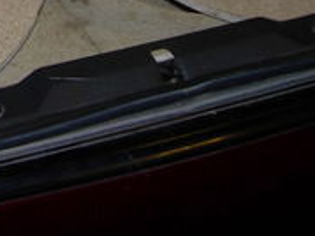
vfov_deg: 10.5
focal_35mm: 136
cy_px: -134
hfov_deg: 13.6
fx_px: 1237
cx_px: -164
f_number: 2.8
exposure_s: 1/64
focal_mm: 7.8
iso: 79
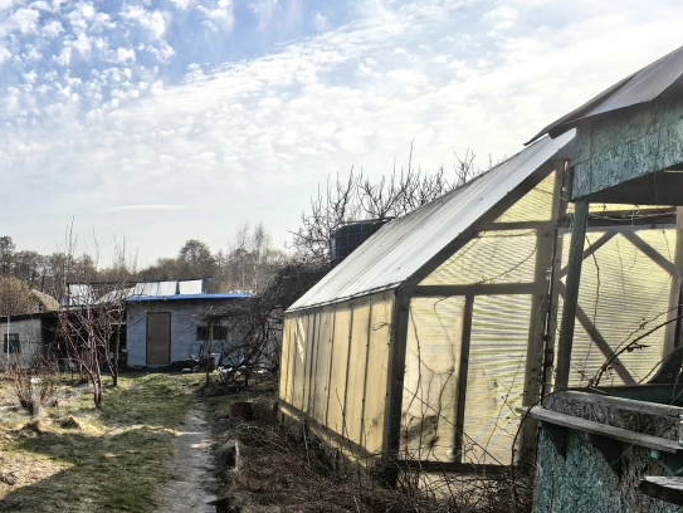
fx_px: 592
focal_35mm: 30
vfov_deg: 44.8
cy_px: 403
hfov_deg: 46.7
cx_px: -43
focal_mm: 1.76
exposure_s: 1/1866
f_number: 2.2
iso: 50
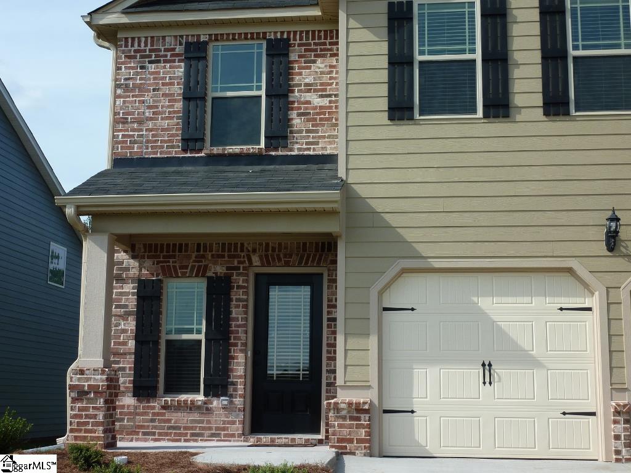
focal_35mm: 48
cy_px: 236
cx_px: 316
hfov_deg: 39.7
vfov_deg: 30.3
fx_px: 875
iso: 80
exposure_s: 1/400
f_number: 4.5
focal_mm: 7.9
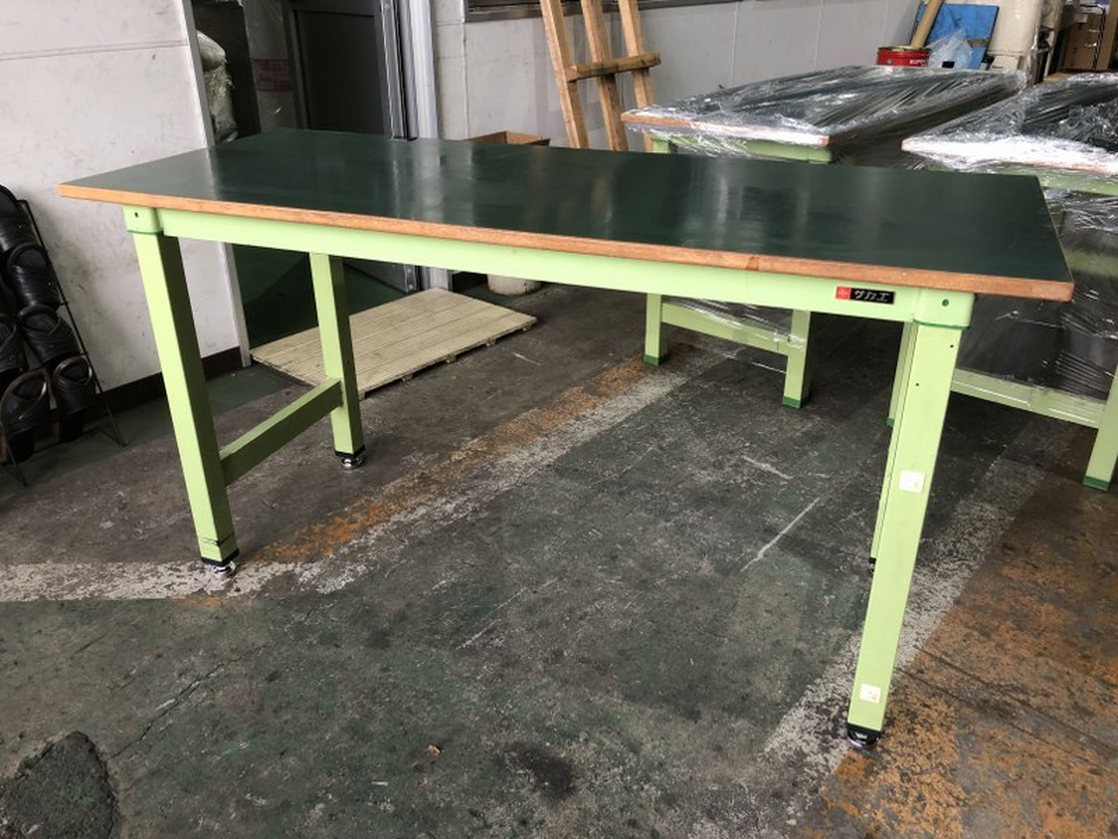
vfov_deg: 49.7
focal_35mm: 28
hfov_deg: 63.4
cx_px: 559
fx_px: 904
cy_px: 420
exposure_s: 1/24
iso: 40
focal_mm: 3.99
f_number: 1.8
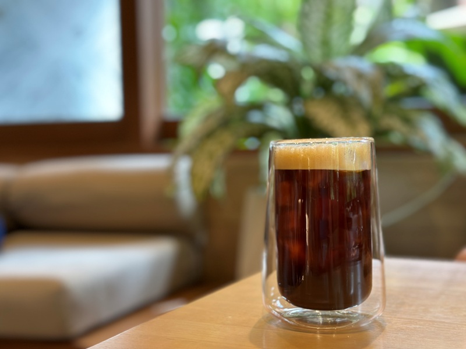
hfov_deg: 39.7
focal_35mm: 48
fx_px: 646
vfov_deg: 30.3
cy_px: 174
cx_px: 233
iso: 125
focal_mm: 6.86
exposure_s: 1/100
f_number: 1.78
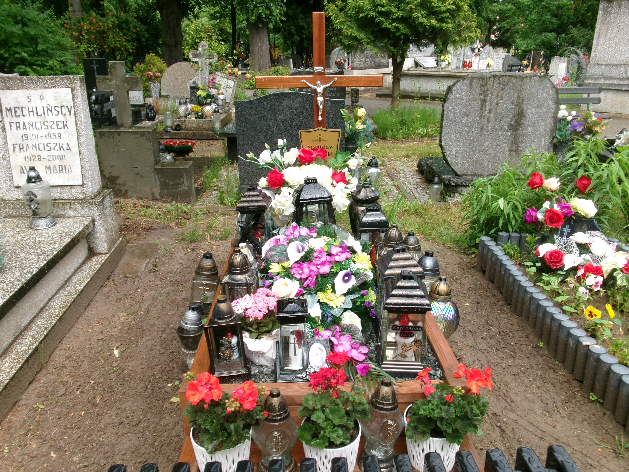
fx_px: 509
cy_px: 236
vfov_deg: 49.7
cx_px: 314
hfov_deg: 63.4
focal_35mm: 28
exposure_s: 1/34
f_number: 10.8
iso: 100
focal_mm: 5.1
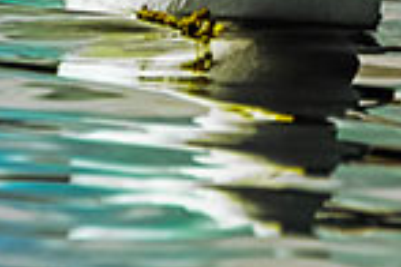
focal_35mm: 2882
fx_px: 32100
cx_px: 19
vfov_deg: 0.5
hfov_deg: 0.7
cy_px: -1
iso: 1000
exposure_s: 1/2000
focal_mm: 850
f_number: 12
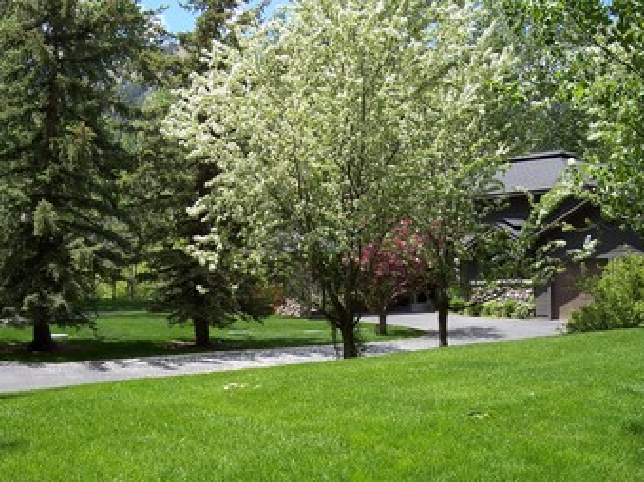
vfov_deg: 31.5
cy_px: 232
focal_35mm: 46
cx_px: 338
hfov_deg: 41.2
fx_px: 855
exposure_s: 1/500
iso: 100
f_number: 3.4
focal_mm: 8
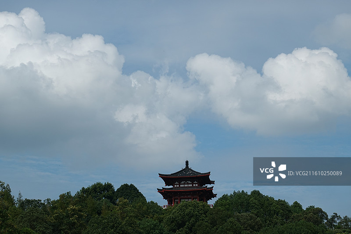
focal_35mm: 124
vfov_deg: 11.1
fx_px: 1209
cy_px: 117
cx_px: 176
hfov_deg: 16.5
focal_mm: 45.23
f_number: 6.3
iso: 125
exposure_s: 1/1000
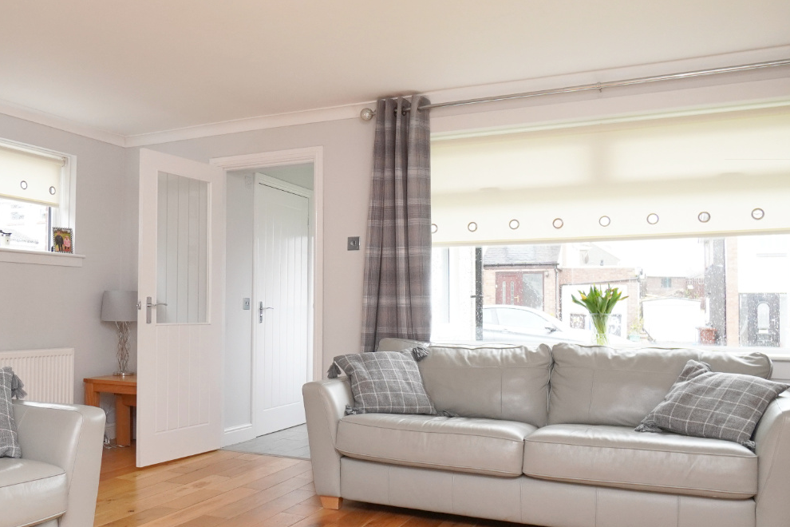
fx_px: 680
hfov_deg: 59.8
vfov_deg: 42.3
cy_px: 294
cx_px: 316
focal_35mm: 31
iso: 640
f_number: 4
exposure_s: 1/160
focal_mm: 10
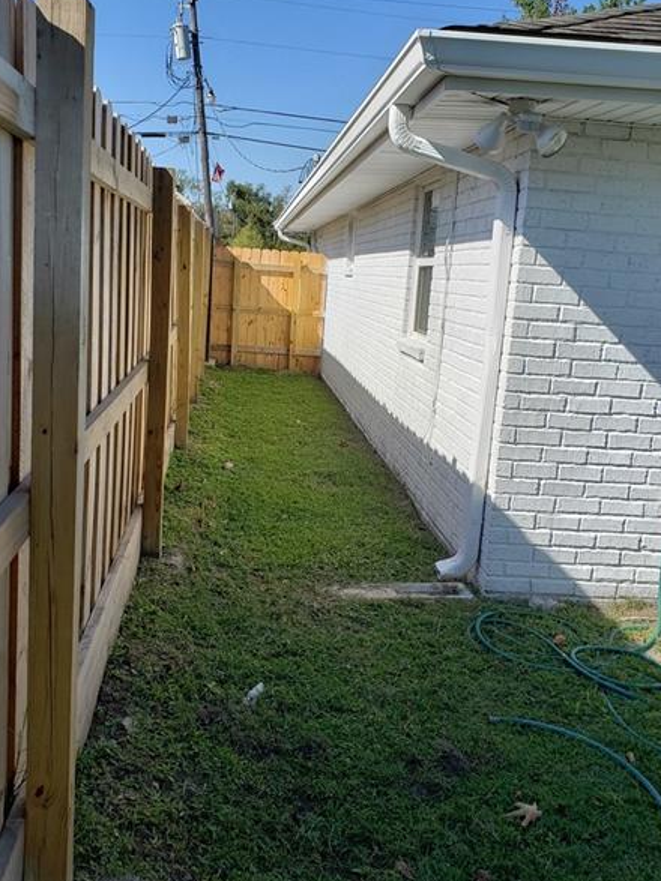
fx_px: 866
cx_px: 288
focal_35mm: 34
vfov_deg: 54.0
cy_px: 435
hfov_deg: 41.7
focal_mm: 4.3
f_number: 2.4
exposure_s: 1/1272
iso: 50
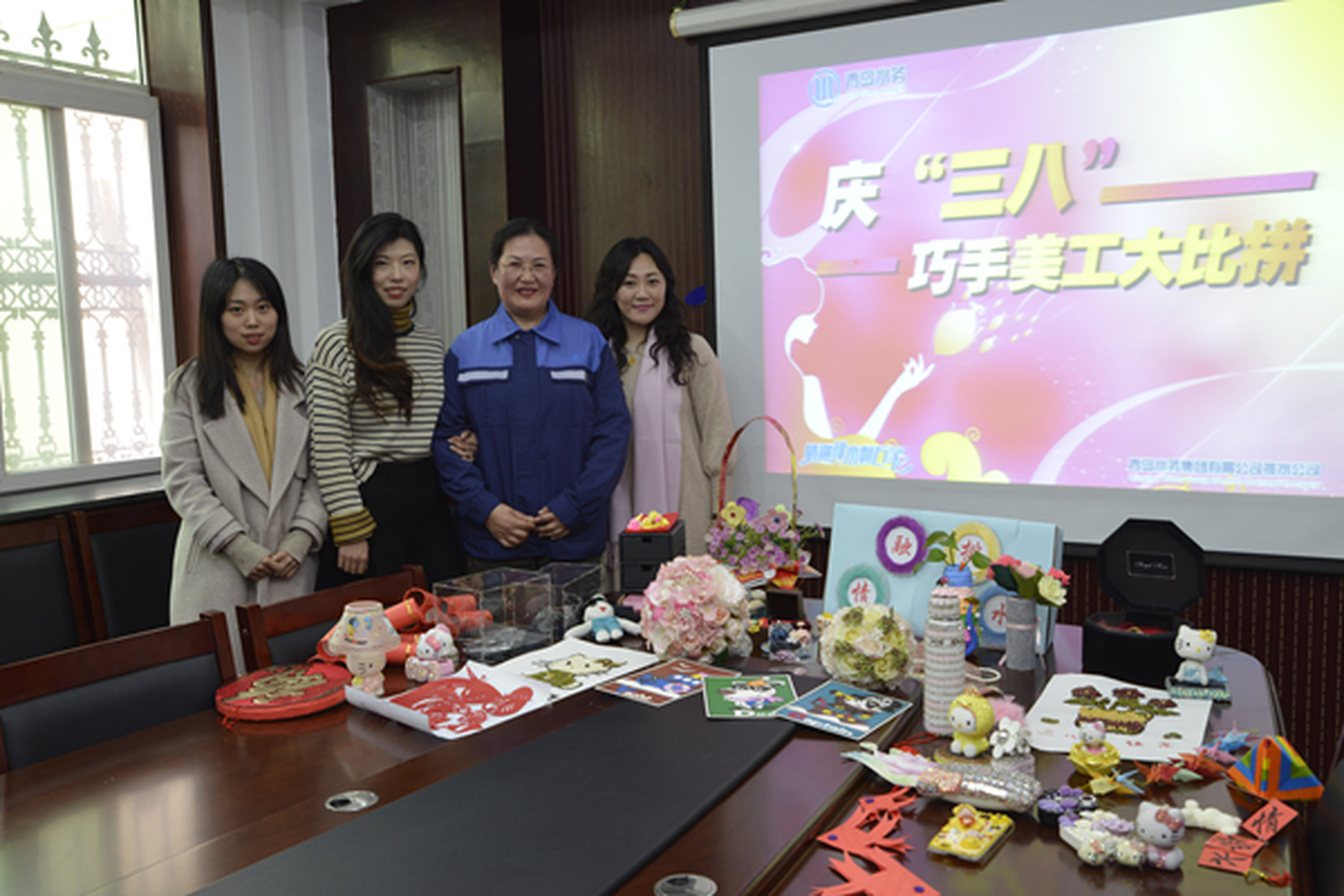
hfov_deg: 55.8
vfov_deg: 38.9
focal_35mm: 34
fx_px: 1269
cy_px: 448
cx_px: 672
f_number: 7.1
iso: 2000
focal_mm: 34
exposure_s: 1/60
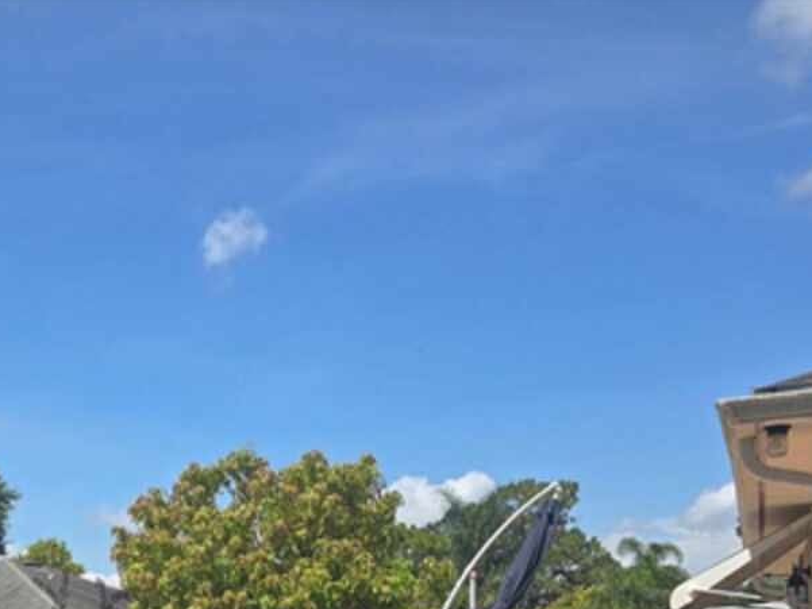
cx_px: 30
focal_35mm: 49
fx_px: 1150
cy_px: 644
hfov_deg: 35.7
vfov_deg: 27.5
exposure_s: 1/603
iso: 12
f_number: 1.7
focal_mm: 6.3
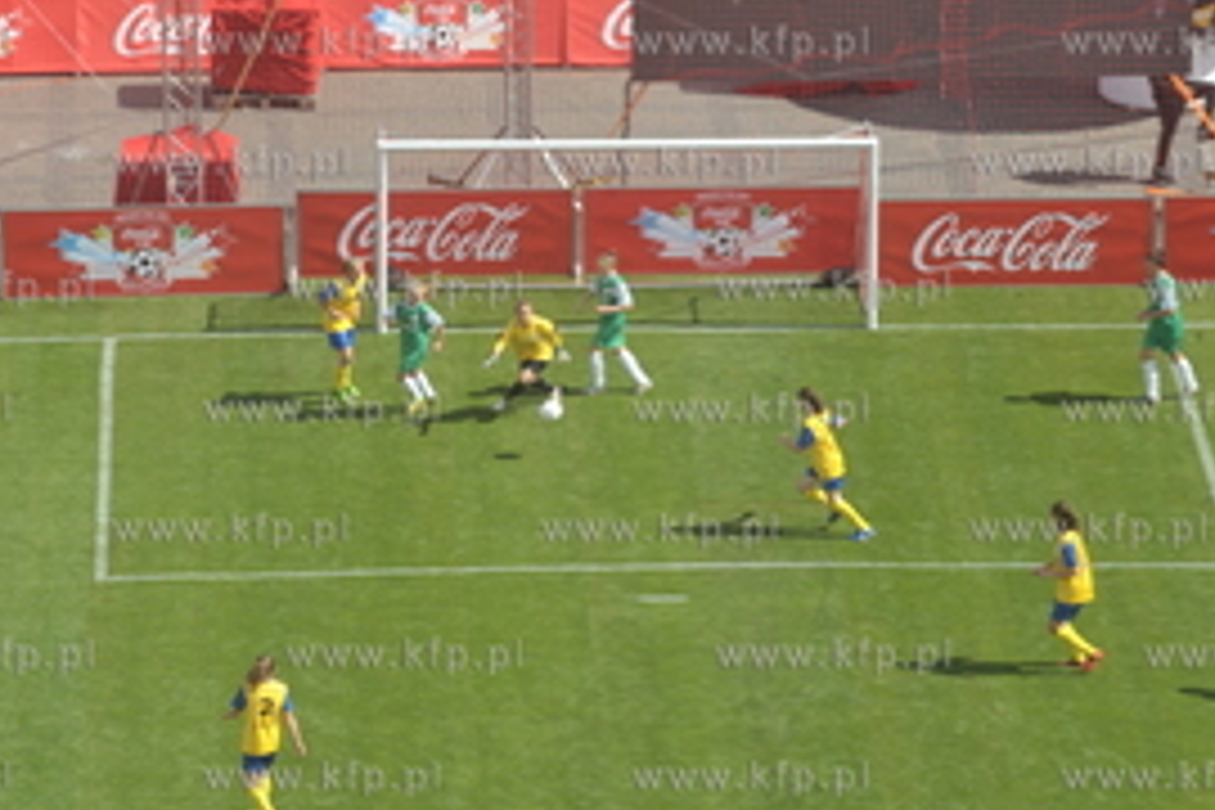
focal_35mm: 296
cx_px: 562
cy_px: 346
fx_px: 9989
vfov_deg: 4.6
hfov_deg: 7.0
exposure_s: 1/250
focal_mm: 200
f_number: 16
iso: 320
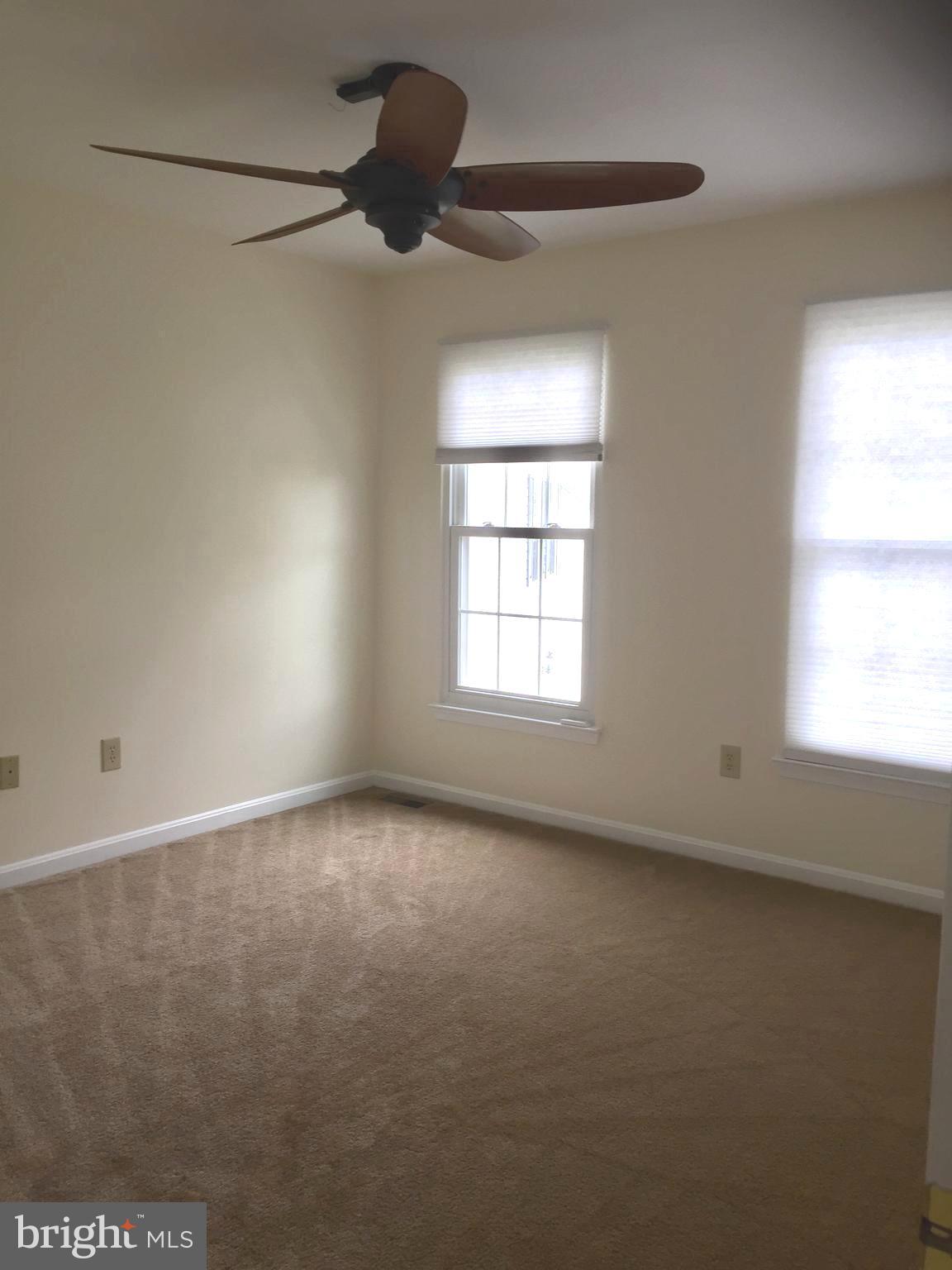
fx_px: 1063
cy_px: 635
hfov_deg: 48.2
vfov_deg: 61.7
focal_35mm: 29
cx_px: 476
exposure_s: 1/40
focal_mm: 4.15
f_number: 2.2
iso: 32
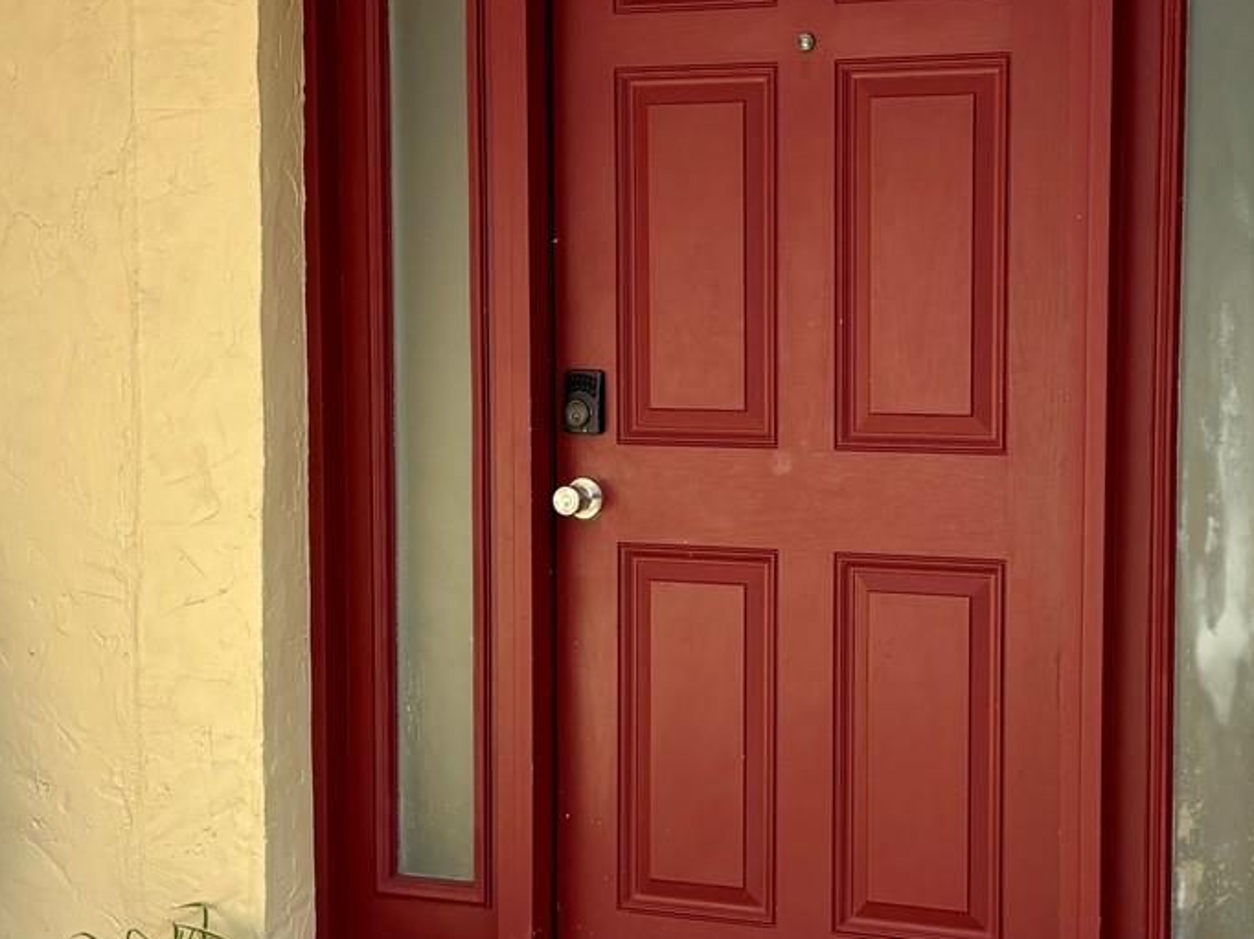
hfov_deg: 31.2
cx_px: 910
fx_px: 2209
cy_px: 505
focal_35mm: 61
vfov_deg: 24.0
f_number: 1.6
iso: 50
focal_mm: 5.96
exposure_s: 1/1953
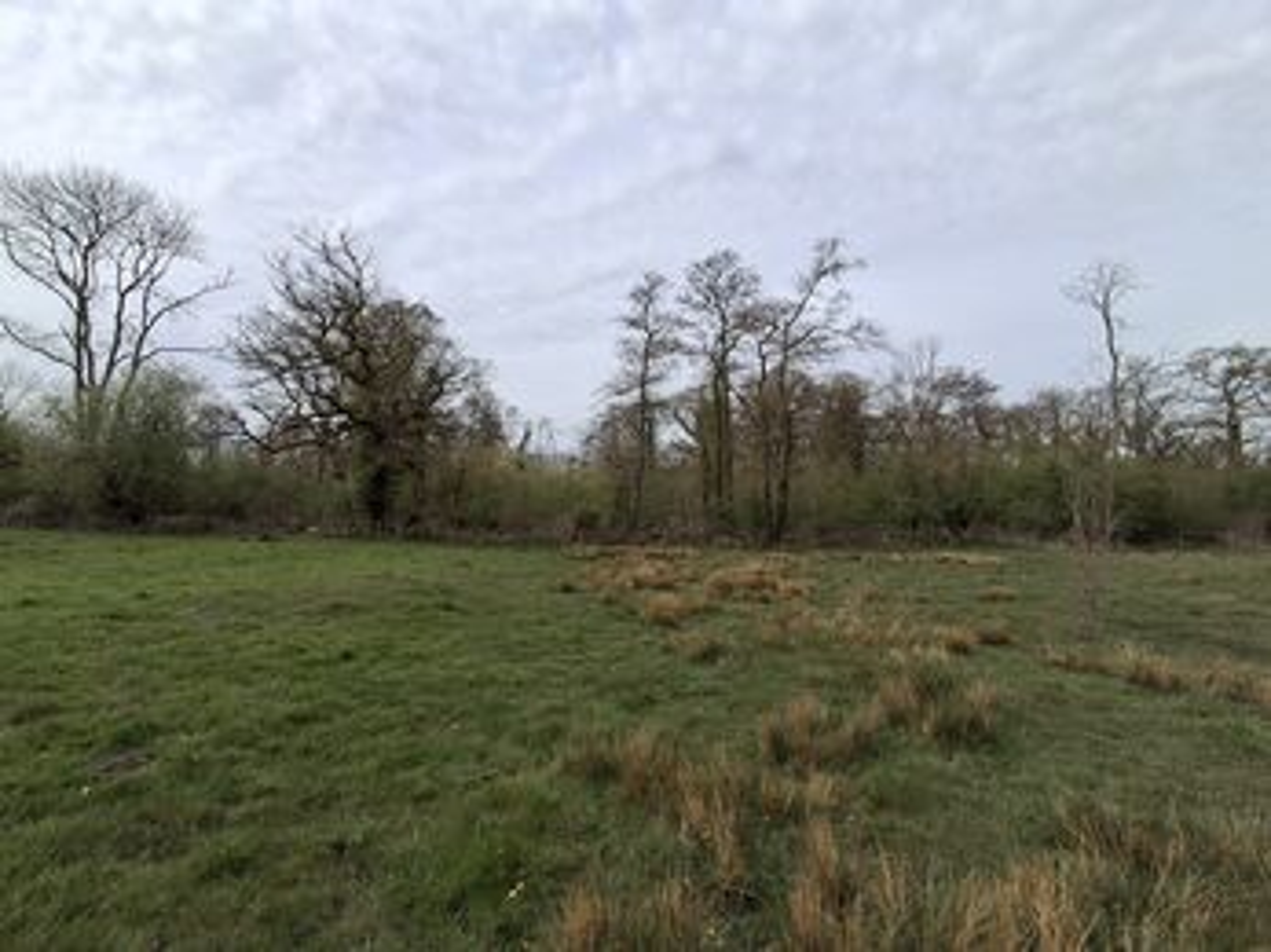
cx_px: 636
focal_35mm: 16
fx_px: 587
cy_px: 476
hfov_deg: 94.5
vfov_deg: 78.1
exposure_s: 1/2088
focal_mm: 1.64
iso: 40
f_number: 2.2
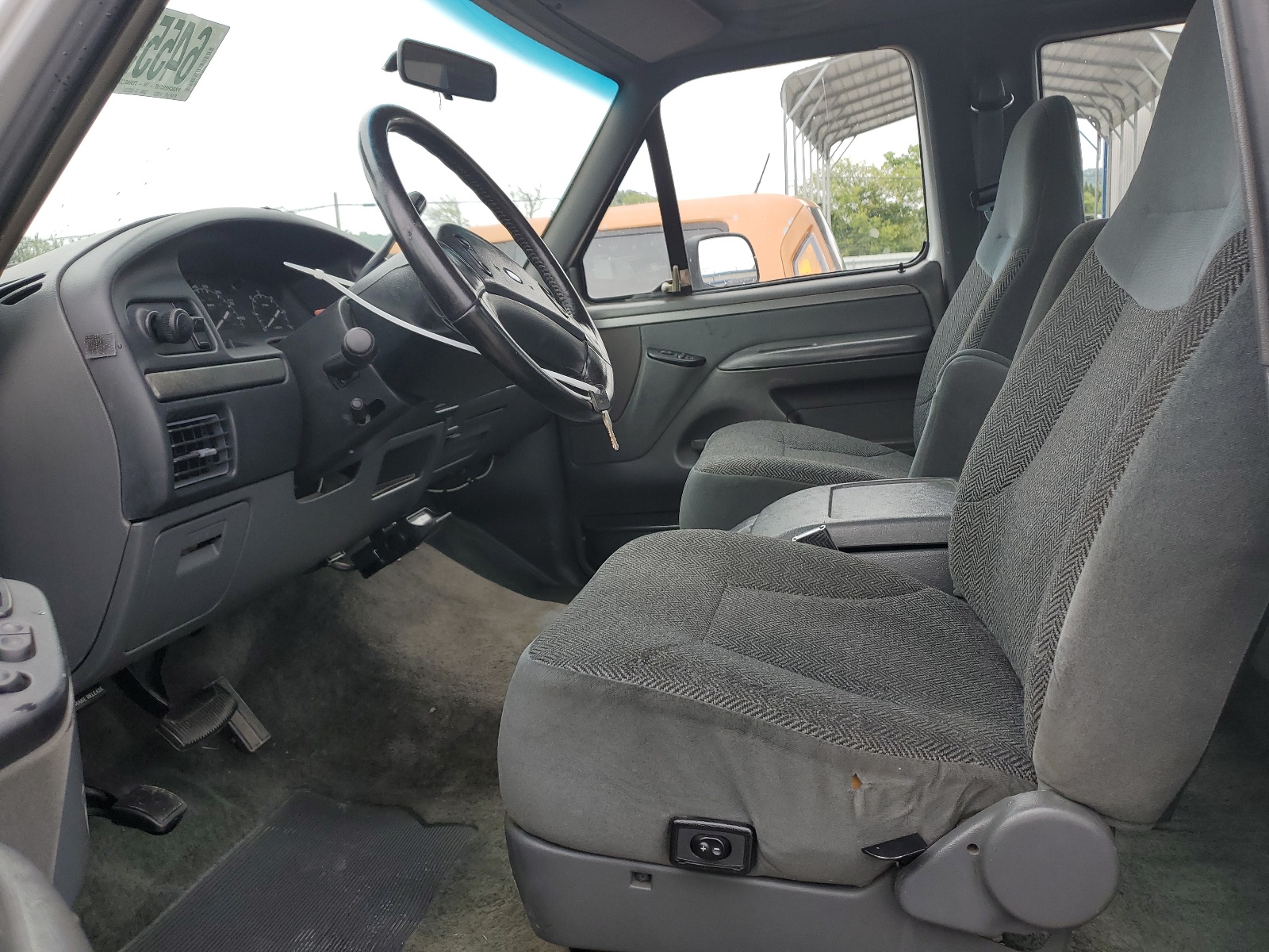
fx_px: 953
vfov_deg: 53.1
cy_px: 476
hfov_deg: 67.3
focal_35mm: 26
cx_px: 634
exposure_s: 1/333
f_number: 1.5
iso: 50
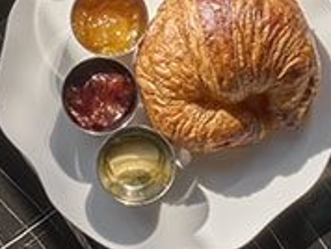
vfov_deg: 11.1
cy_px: -190
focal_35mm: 125
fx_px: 1197
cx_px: 52
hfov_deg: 15.6
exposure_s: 1/100
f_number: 16
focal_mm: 29
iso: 200
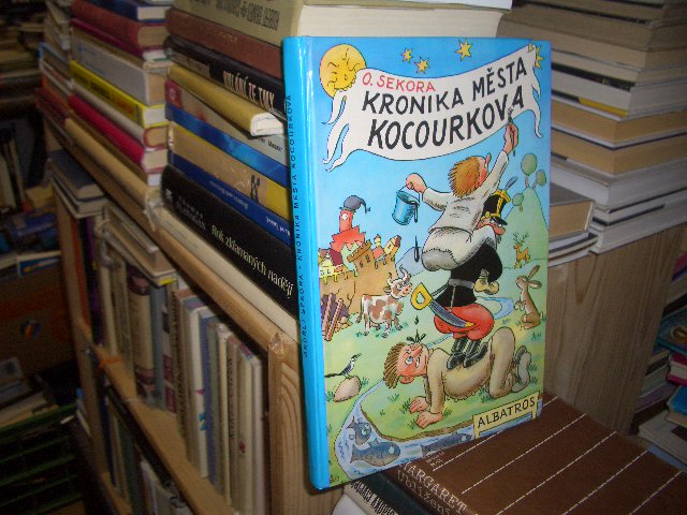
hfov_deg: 52.6
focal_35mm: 35
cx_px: 344
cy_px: 258
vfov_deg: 40.7
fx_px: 695
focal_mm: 5.8
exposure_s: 1/60
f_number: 2.6
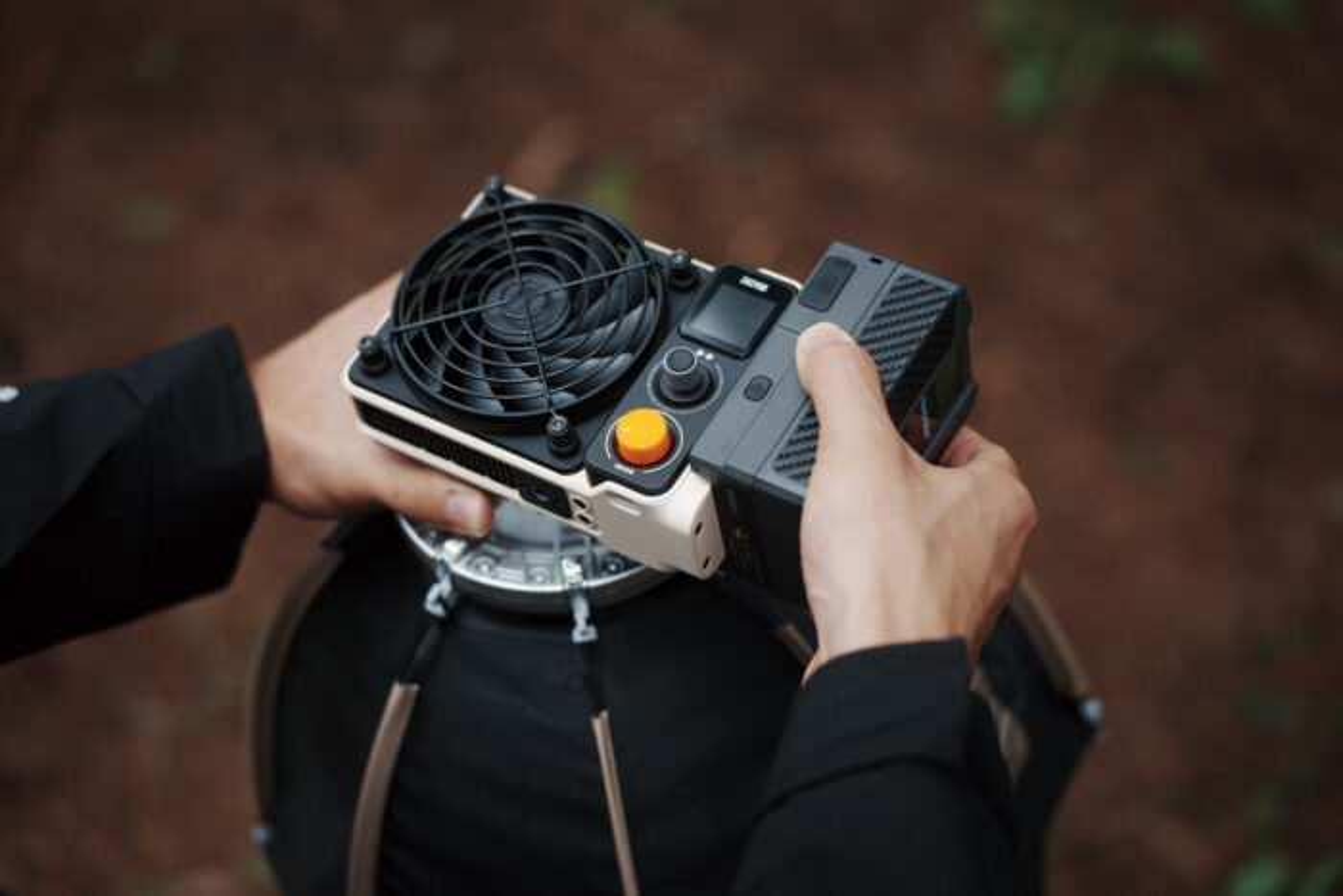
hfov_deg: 26.0
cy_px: 448
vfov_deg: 17.5
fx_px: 2910
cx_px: 672
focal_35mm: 78
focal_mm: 78
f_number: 2.8
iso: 400
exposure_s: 1/500
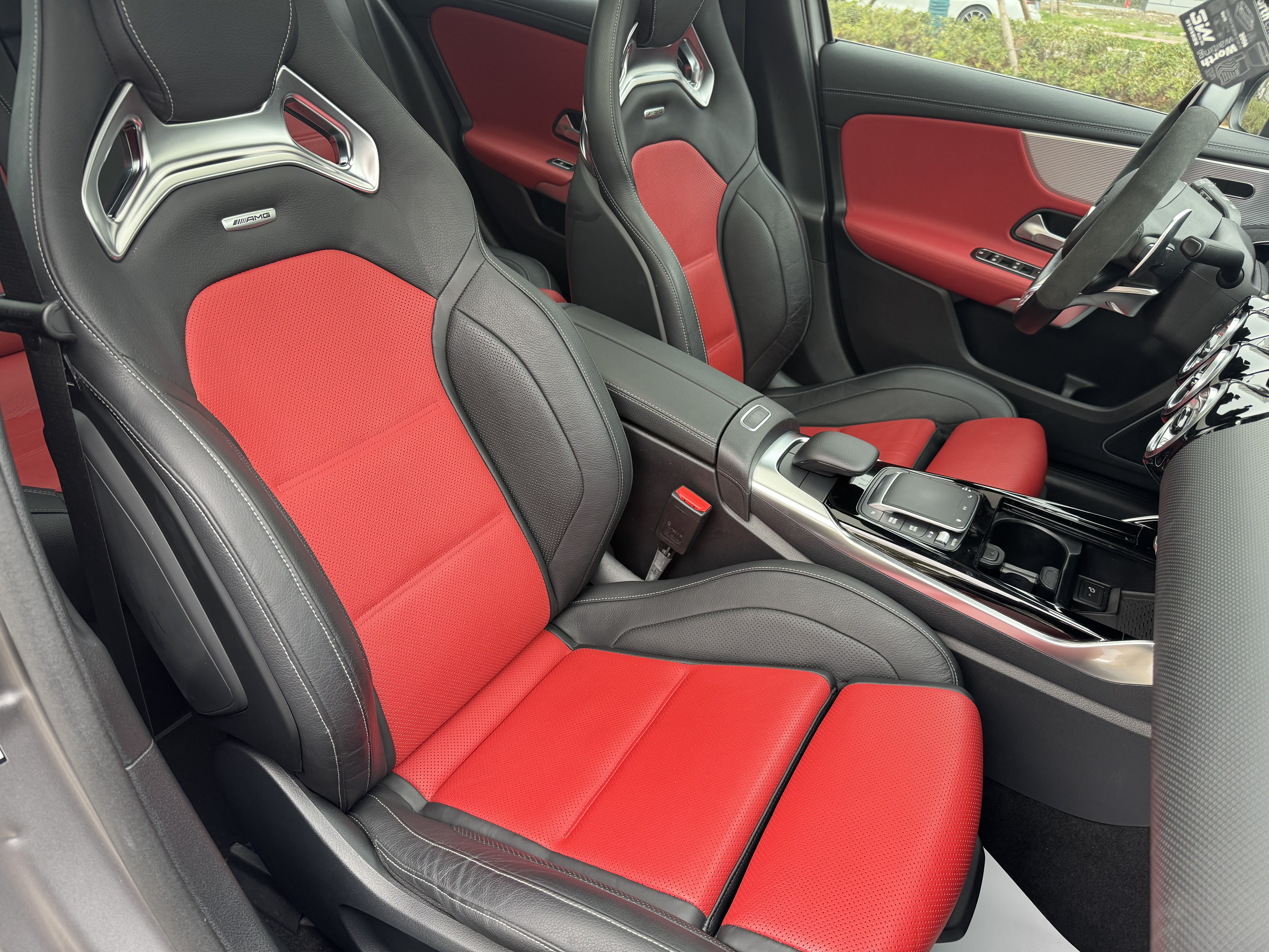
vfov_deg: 56.8
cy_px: 476
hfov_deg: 71.6
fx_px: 880
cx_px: 634
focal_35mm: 24
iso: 125
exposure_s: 1/121
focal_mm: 6.76
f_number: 1.78
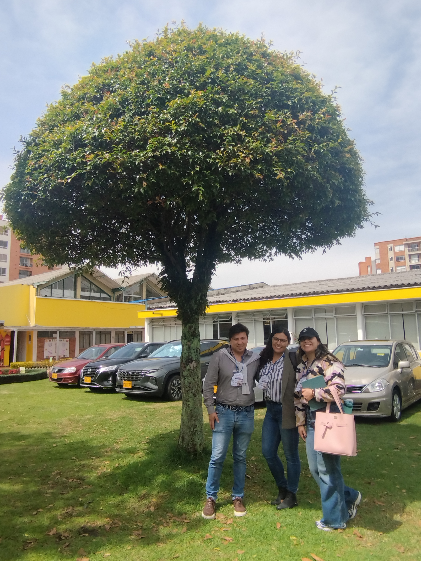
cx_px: 210
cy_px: 280
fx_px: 259
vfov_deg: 94.5
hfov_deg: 78.1
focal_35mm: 16
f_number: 2.2
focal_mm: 1.65
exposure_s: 1/1576
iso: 50
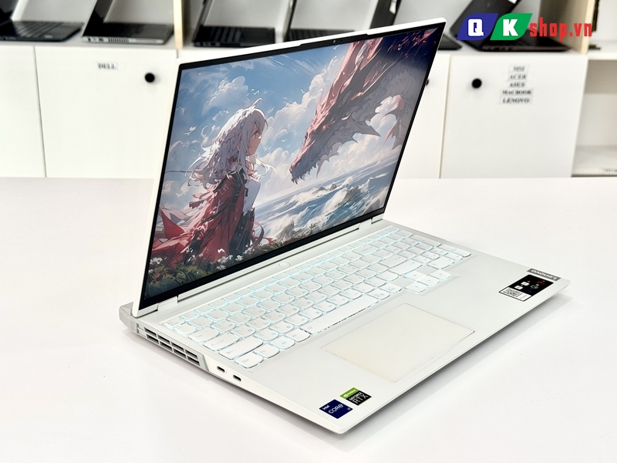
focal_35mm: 48
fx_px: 856
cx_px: 308
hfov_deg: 39.7
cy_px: 232
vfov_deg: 30.3
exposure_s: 1/162
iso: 64
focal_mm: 6.76
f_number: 1.78
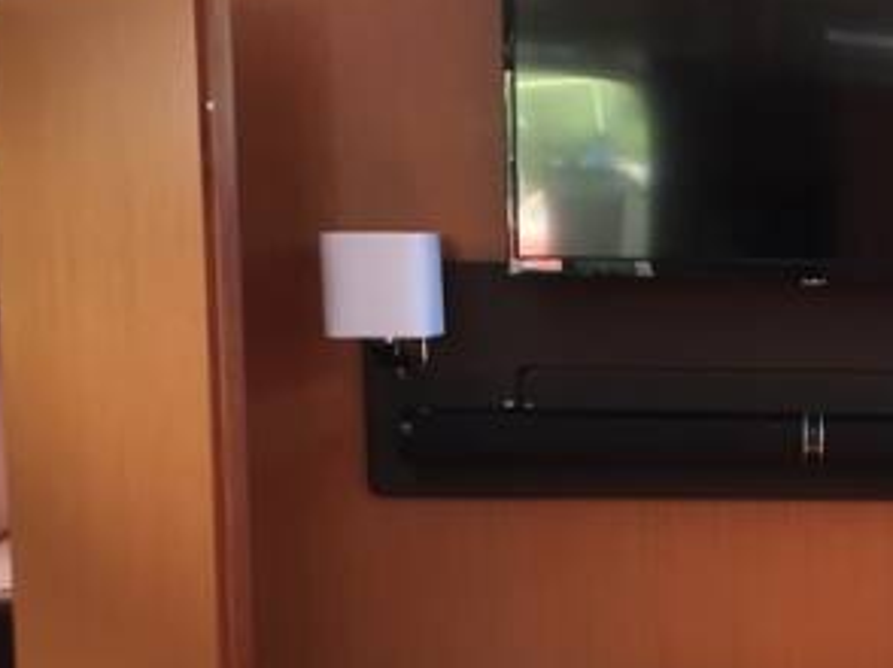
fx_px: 2036
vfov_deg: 18.5
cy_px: 537
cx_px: 975
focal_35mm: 79
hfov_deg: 23.3
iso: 80
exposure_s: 1/33
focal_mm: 4.15
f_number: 2.2
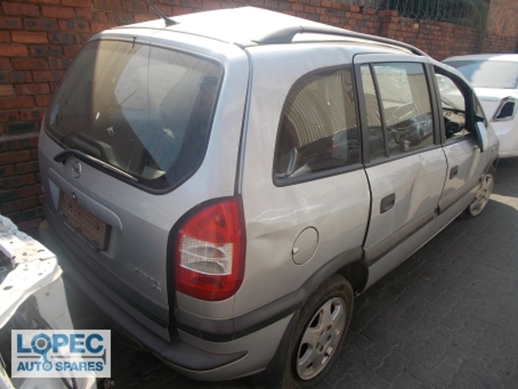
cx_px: 259
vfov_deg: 53.1
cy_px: 194
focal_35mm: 26
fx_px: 389
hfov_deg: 67.3
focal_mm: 4.6
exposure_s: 1/400
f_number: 3.2
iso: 80
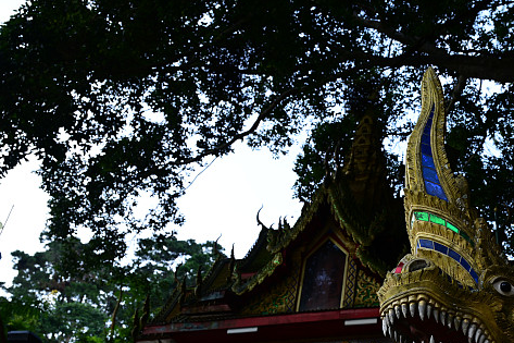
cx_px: 425
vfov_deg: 26.9
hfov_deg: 38.5
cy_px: 279
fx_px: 699
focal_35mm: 49
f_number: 8
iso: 100
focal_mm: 29
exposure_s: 1/25
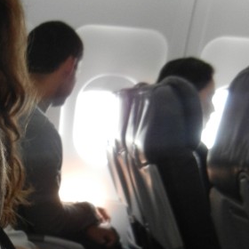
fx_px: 789
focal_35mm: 97
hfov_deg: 17.8
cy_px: 216
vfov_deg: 17.7
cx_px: 50
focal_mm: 5.4
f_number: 3.5
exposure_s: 1/56.4
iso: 400
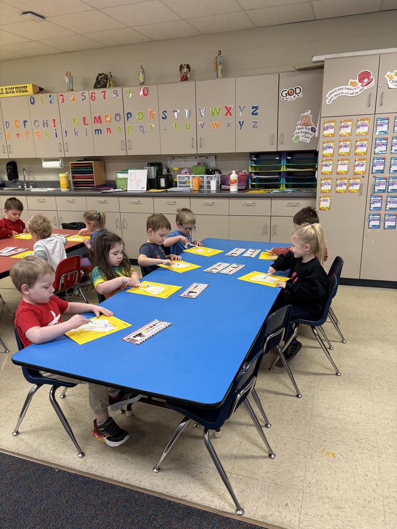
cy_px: 264
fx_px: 398
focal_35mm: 26
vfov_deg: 67.3
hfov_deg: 53.1
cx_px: 198
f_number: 1.6
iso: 80
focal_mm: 5.96
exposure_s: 1/60
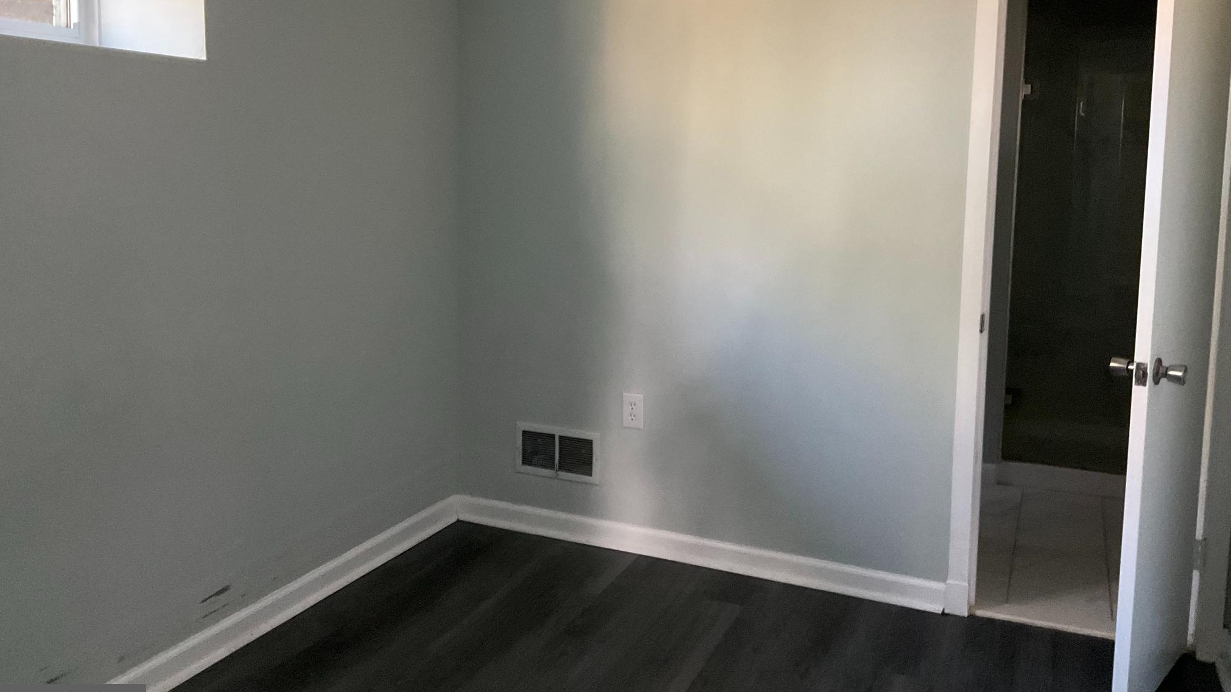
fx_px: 1044
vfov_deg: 36.5
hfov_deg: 61.0
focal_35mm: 32
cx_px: 617
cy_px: 267
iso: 400
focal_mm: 3
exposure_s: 1/30
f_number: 1.8
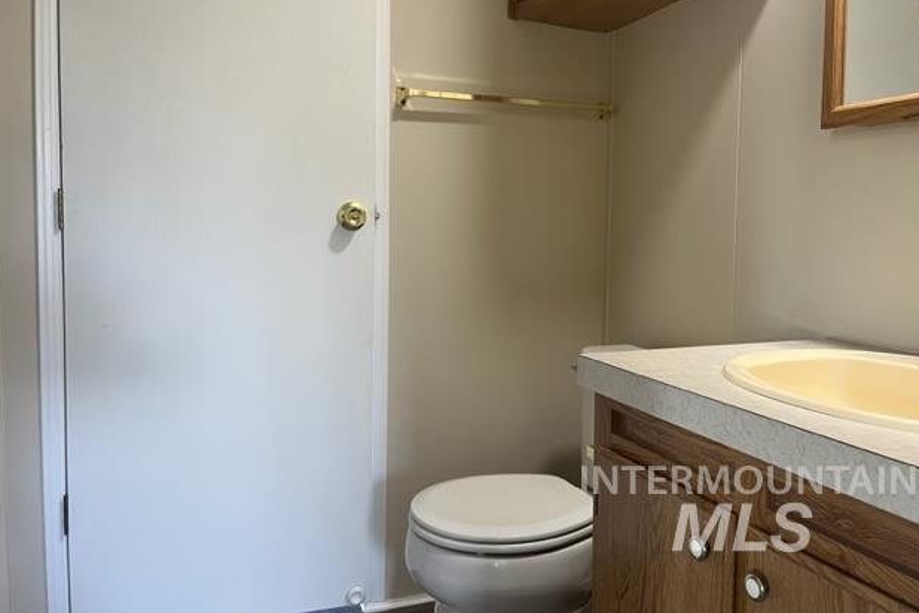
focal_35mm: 28
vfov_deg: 46.3
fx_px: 715
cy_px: 278
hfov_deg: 65.5
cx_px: 448
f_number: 1.6
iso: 100
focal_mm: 5.1
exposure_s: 1/60
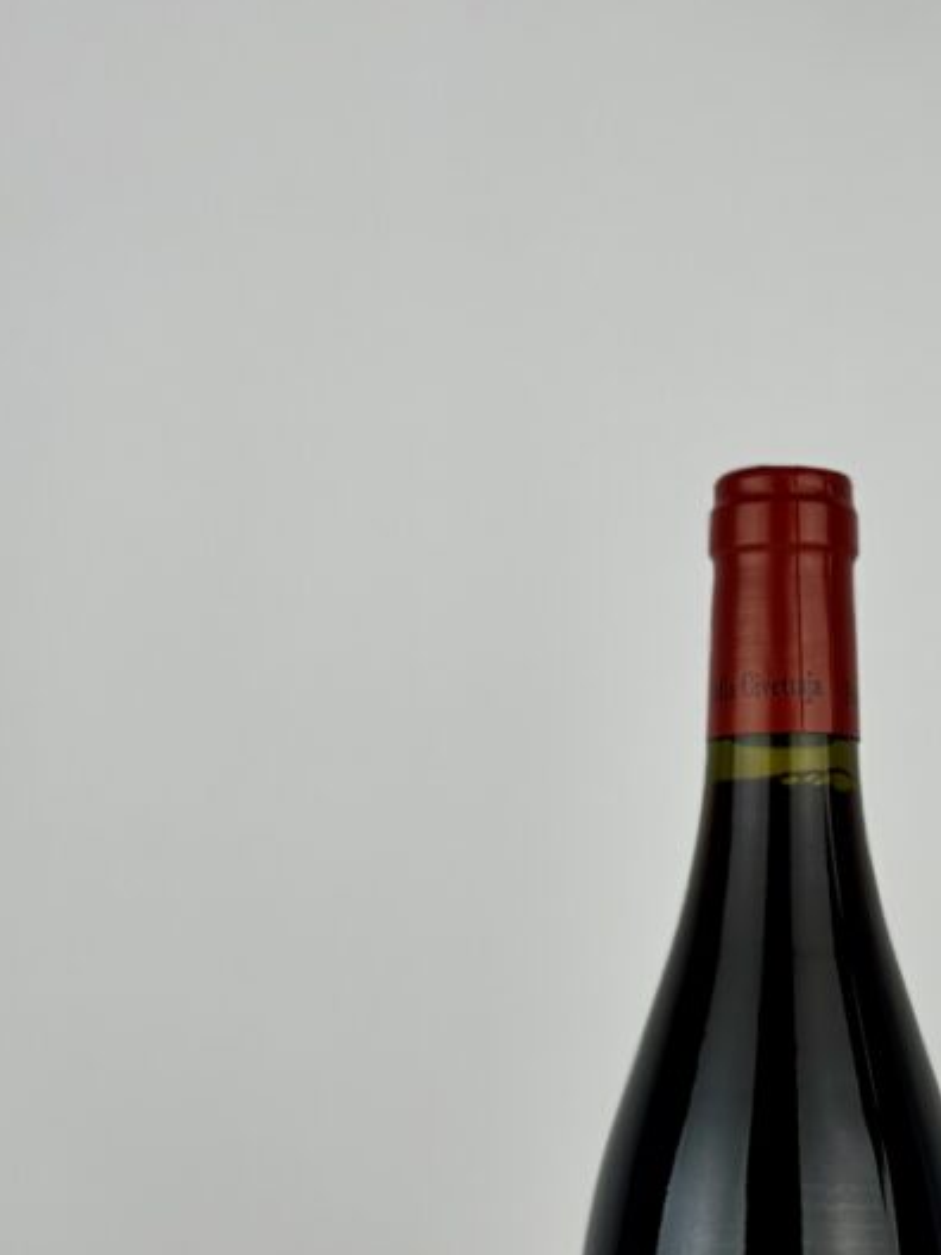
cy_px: 1178
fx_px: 3516
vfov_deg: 19.8
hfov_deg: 15.2
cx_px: 751
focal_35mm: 97
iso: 80
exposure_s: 1/756
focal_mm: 6.86
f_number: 1.78
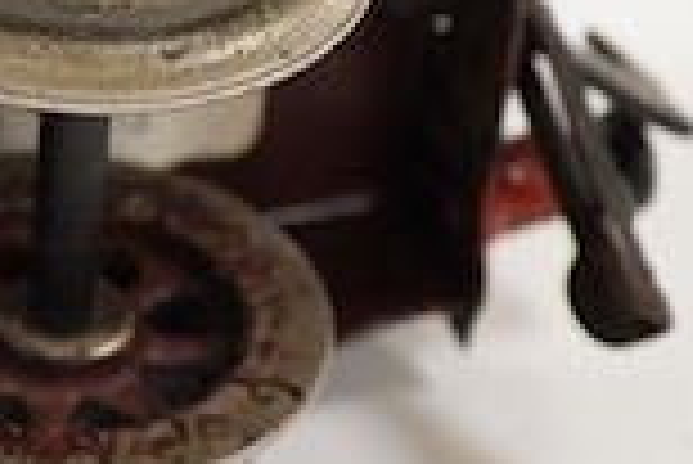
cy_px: 180
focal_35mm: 263
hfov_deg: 7.6
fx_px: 5067
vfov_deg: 5.2
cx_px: -576
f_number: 7.1
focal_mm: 30
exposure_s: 1/125
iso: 1250
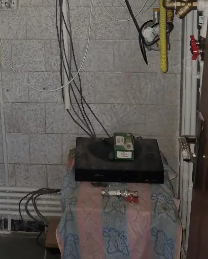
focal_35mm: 61
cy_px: -16
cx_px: 44
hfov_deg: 24.6
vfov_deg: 28.5
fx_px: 469
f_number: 1.8
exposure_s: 1/25
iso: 218
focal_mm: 6.7
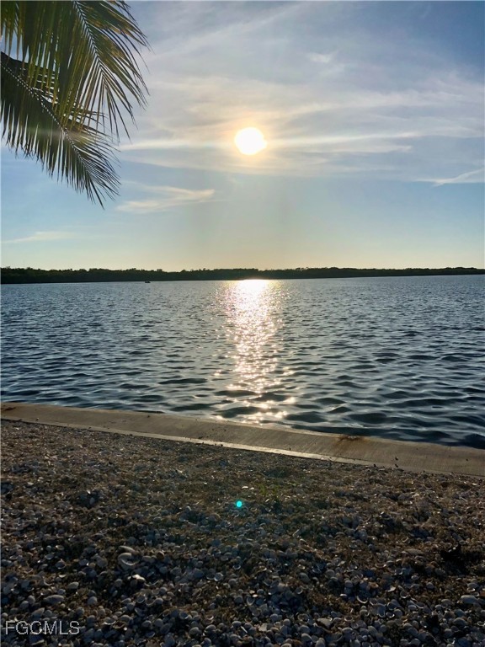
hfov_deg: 49.7
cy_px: 324
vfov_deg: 63.4
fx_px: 523
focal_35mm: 28
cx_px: 242
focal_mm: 4
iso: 25
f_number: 1.8
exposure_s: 1/12195
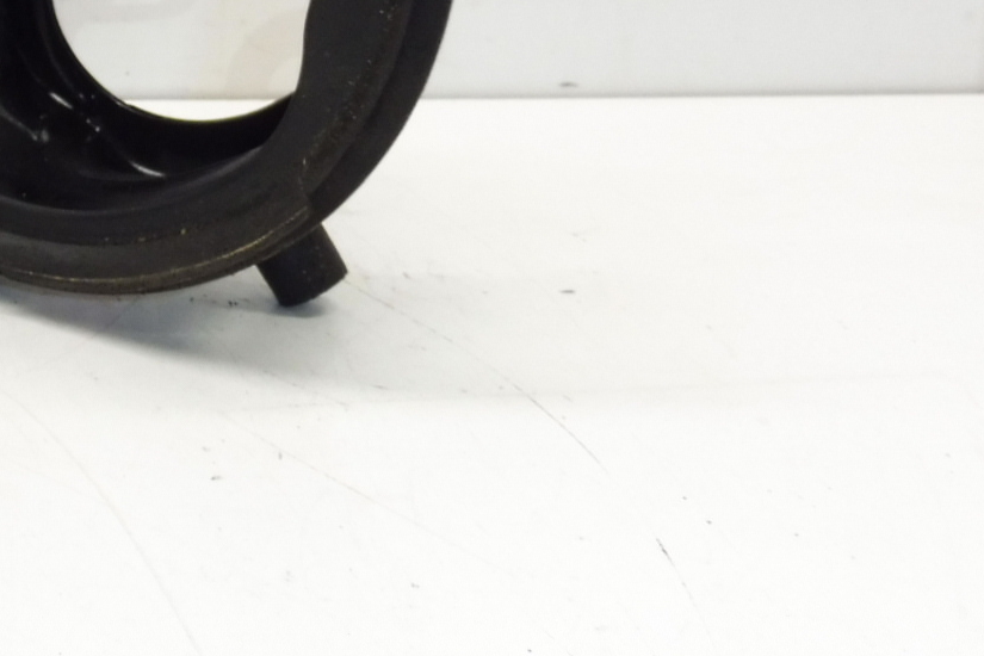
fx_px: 1695
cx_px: -193
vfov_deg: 20.8
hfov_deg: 28.3
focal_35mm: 62
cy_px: -67
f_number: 3.5
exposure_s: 1/60
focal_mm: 4.3
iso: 200
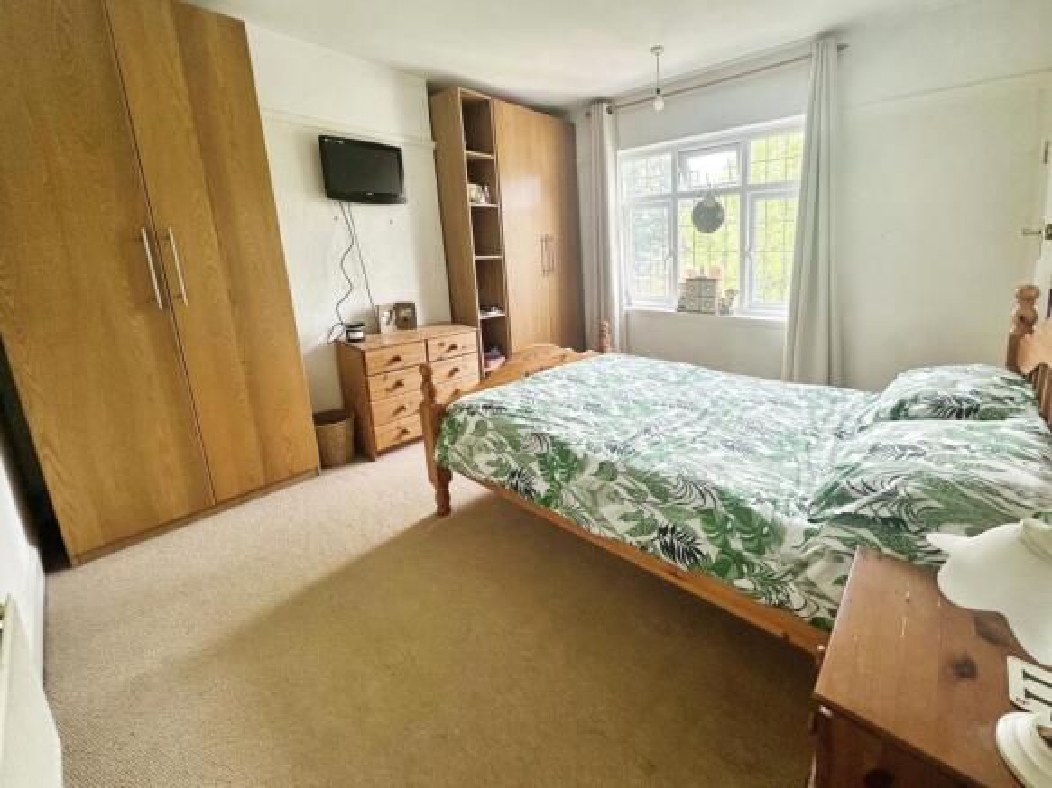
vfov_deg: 85.7
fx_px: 425
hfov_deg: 102.1
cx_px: 526
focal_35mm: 14
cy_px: 394
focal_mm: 2.22
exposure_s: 1/99
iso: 100
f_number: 2.2
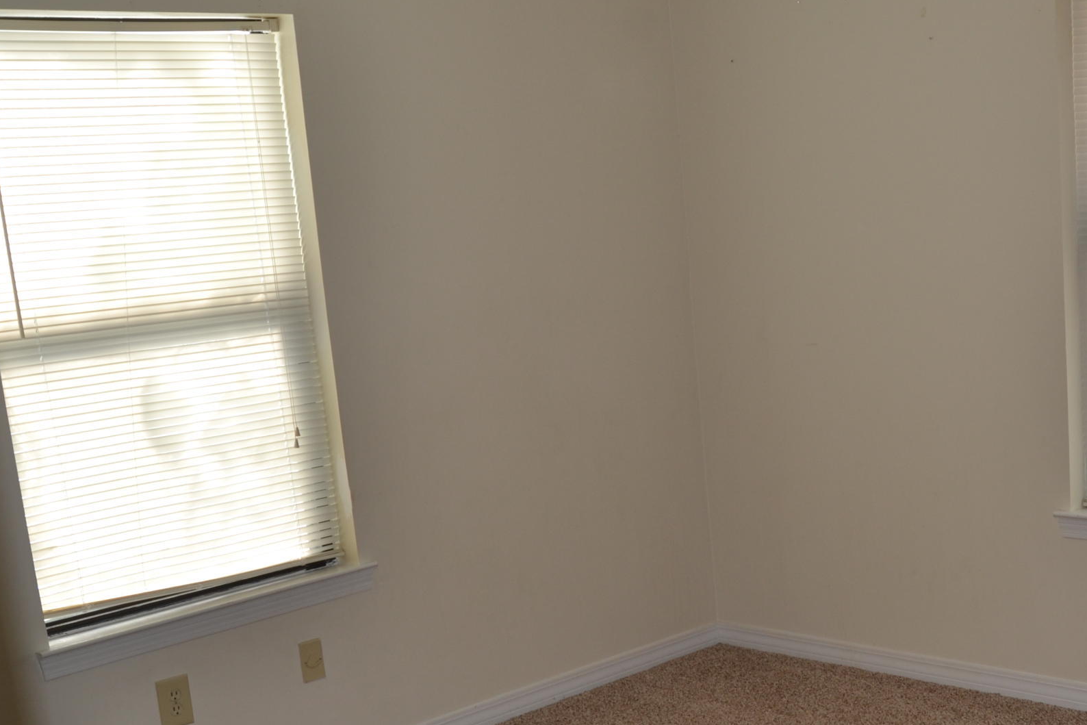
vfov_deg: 26.1
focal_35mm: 51
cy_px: 551
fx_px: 1540
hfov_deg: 37.9
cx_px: 814
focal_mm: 18
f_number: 8
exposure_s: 1/60
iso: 140
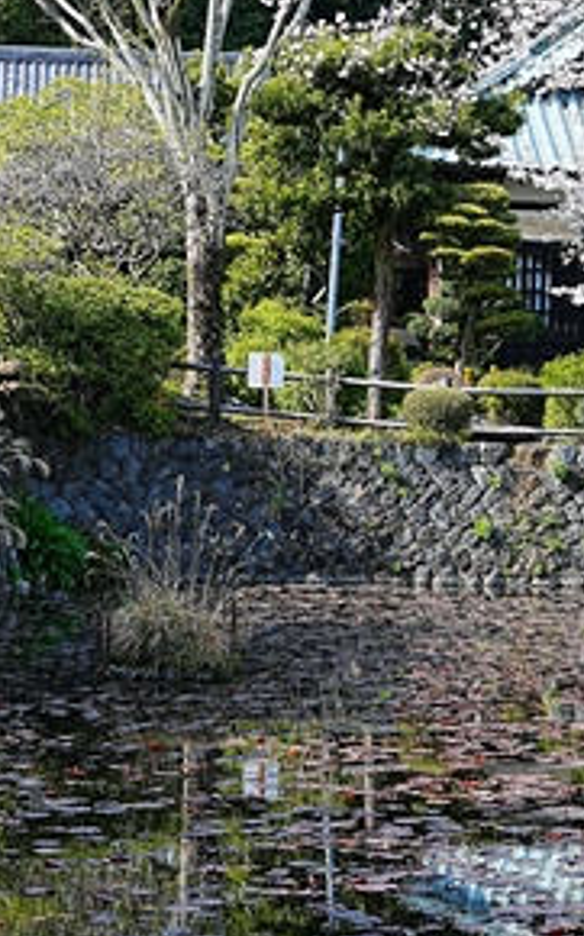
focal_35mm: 104
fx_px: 2651
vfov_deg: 20.0
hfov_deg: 12.5
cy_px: 523
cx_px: 440
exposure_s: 1/160
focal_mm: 37
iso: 100
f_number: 8
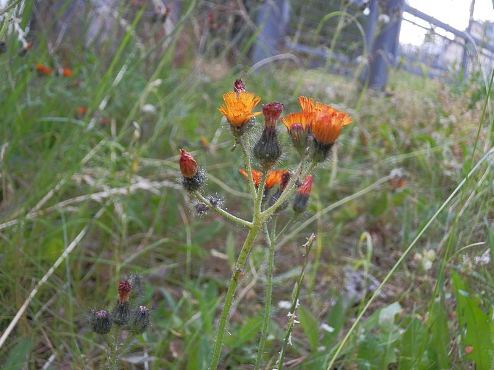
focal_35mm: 37
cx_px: 247
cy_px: 185
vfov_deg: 38.7
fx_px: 528
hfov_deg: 50.1
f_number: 3.9
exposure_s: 1/80
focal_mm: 6.7
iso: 80
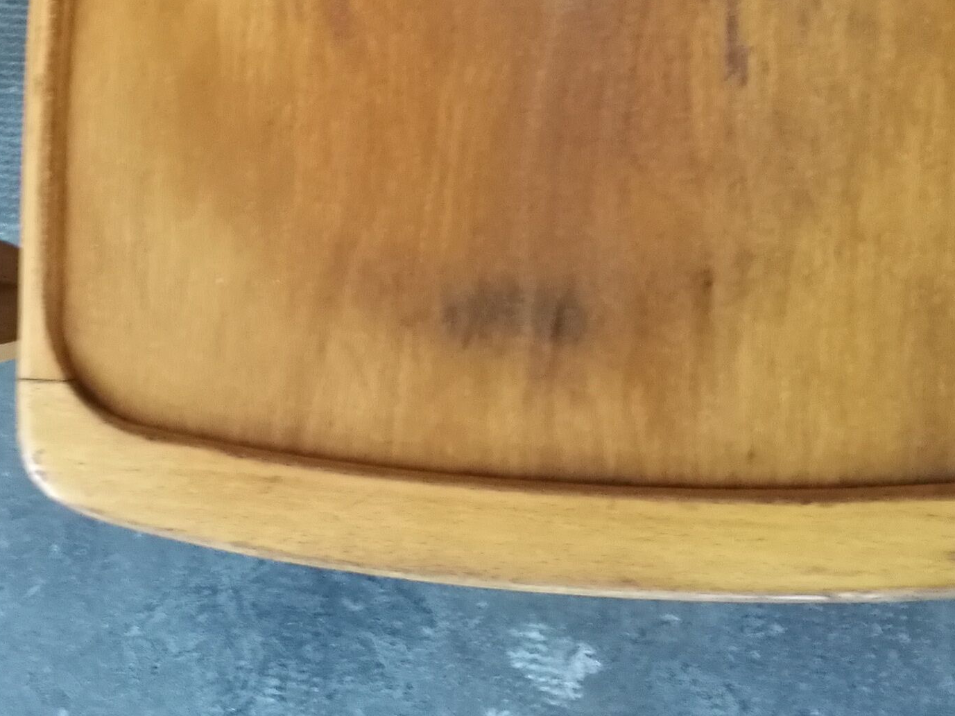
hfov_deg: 29.6
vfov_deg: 22.3
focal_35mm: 64
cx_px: 191
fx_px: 1766
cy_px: 46
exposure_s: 1/24
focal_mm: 4.5
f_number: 2.2
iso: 400
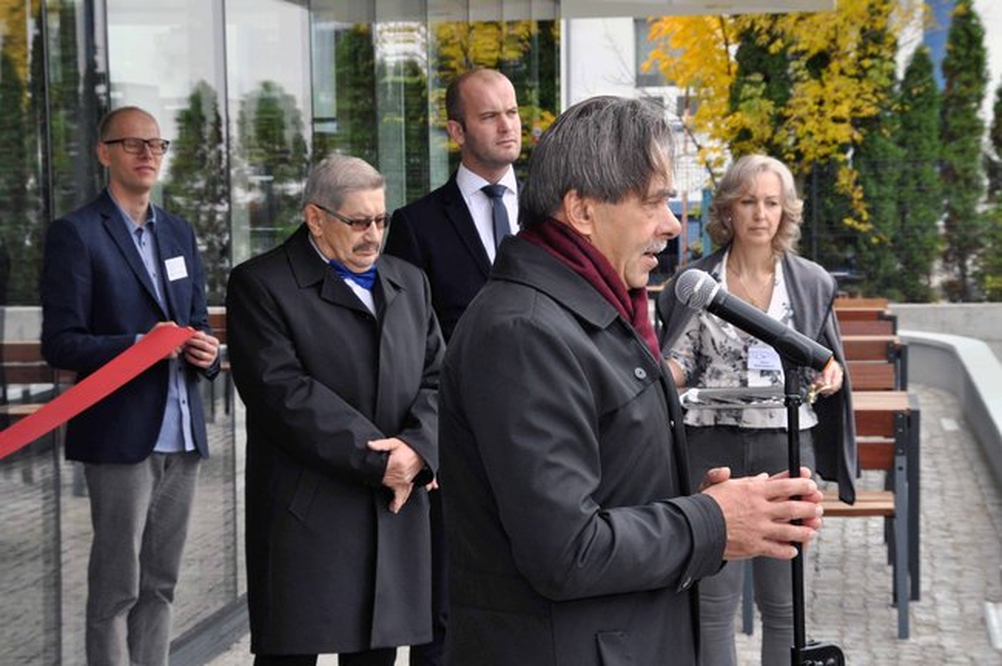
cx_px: 501
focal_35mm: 98
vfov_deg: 14.0
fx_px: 2711
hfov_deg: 20.9
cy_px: 333
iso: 800
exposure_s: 1/160
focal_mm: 65
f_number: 13
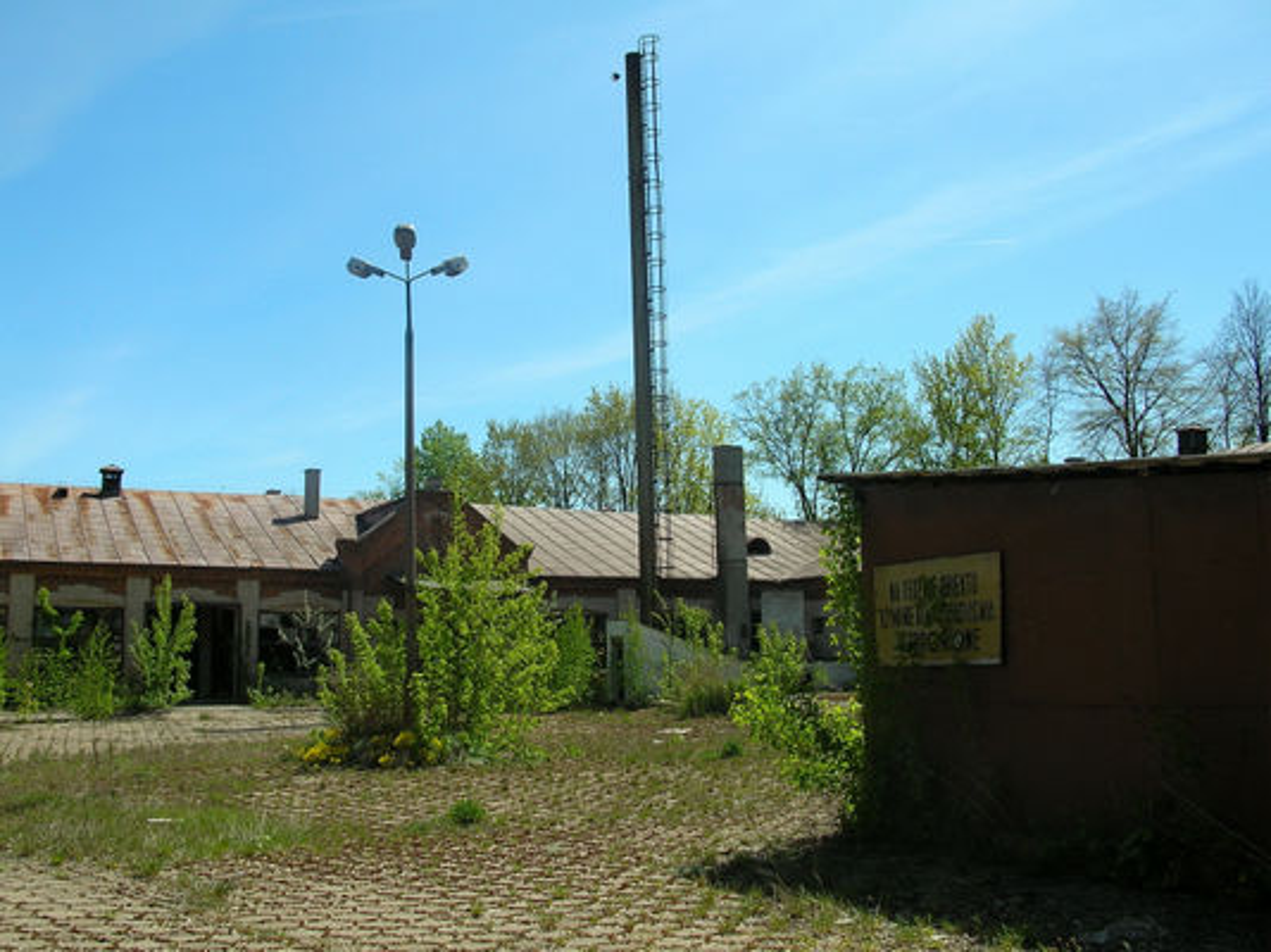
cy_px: 476
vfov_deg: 39.6
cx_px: 636
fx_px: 1321
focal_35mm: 36
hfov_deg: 51.4
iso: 50
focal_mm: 6
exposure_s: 1/587
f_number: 3.7
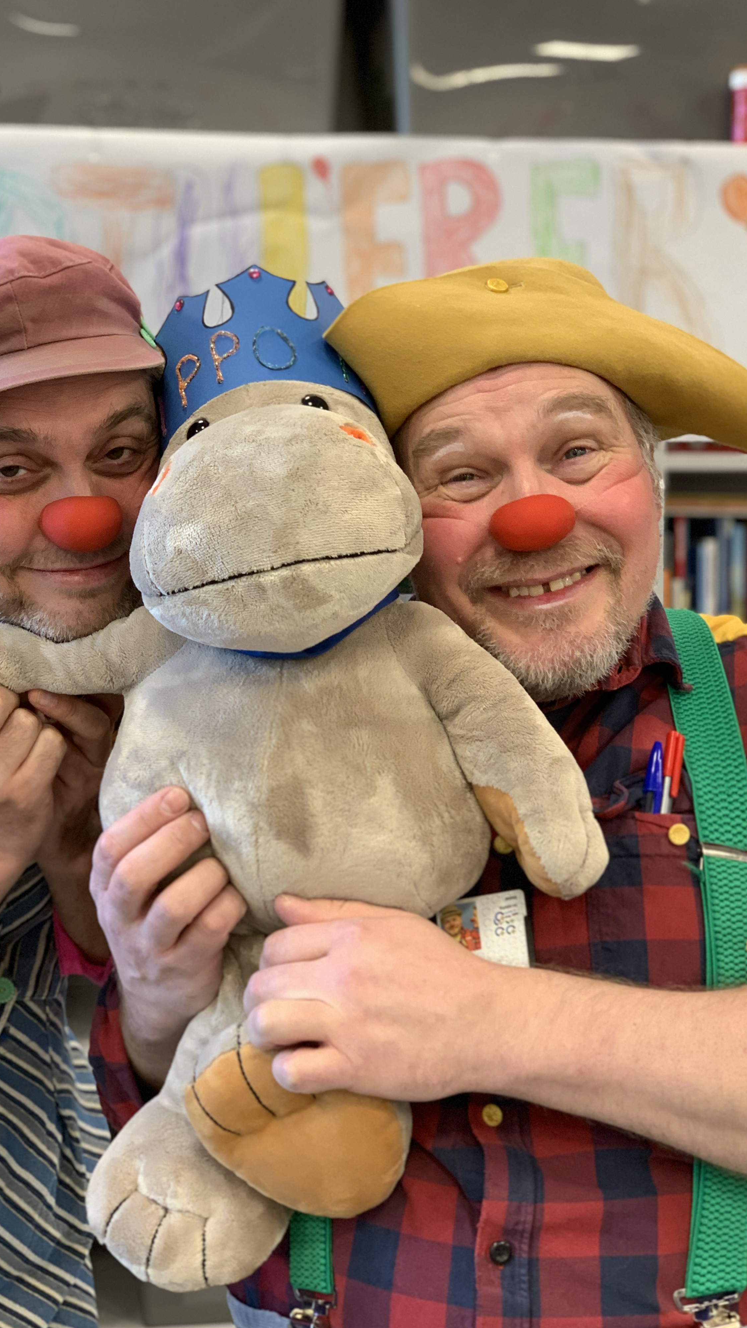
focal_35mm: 57
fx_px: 2007
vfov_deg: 36.6
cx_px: 324
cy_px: 667
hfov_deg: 21.1
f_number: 2.4
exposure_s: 1/50
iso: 125
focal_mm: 6
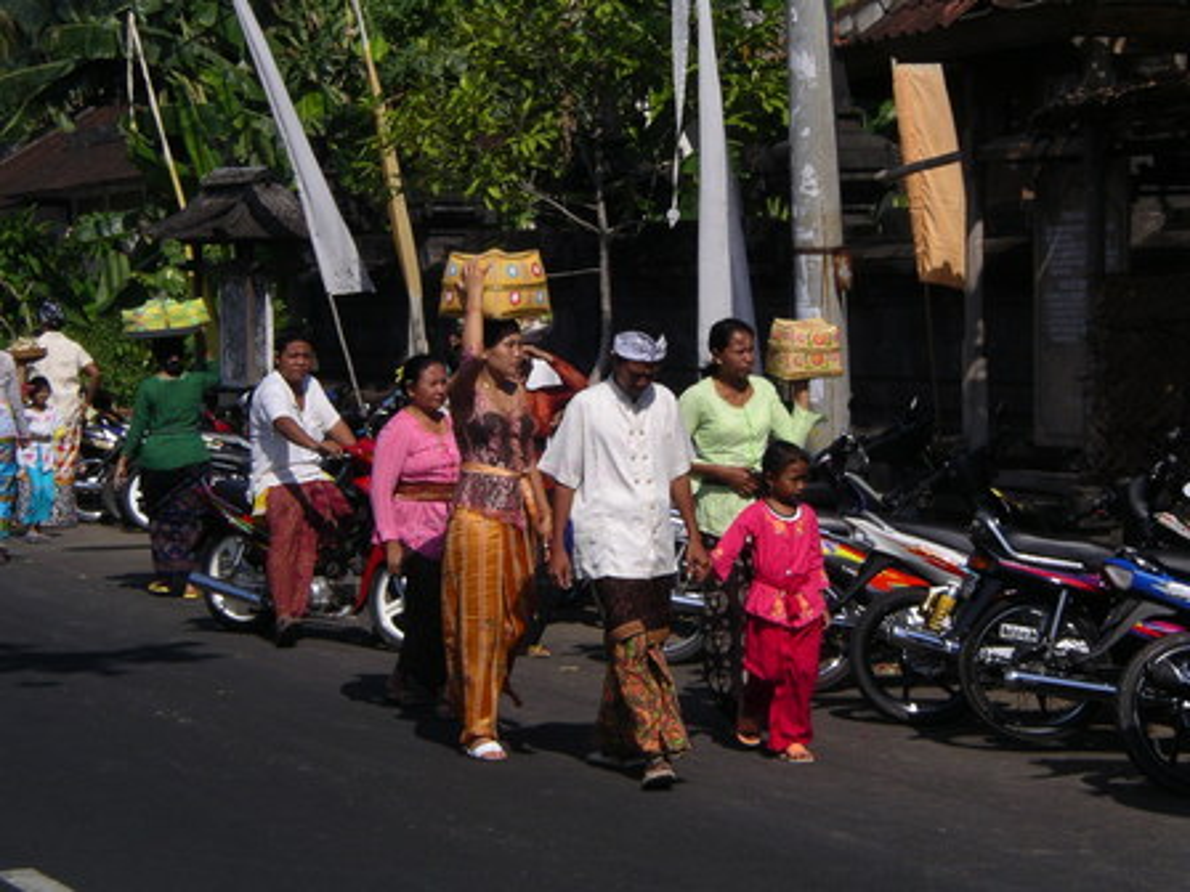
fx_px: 3575
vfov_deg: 14.2
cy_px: 446
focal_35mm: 104
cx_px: 595
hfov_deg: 18.9
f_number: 9.6
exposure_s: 1/200
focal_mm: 16
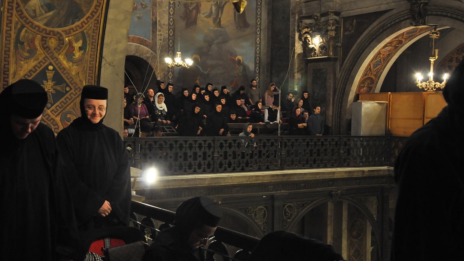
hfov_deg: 40.6
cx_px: 231
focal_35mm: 51
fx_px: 628
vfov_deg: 23.5
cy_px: 131
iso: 1600
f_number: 6.3
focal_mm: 32
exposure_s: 1/15
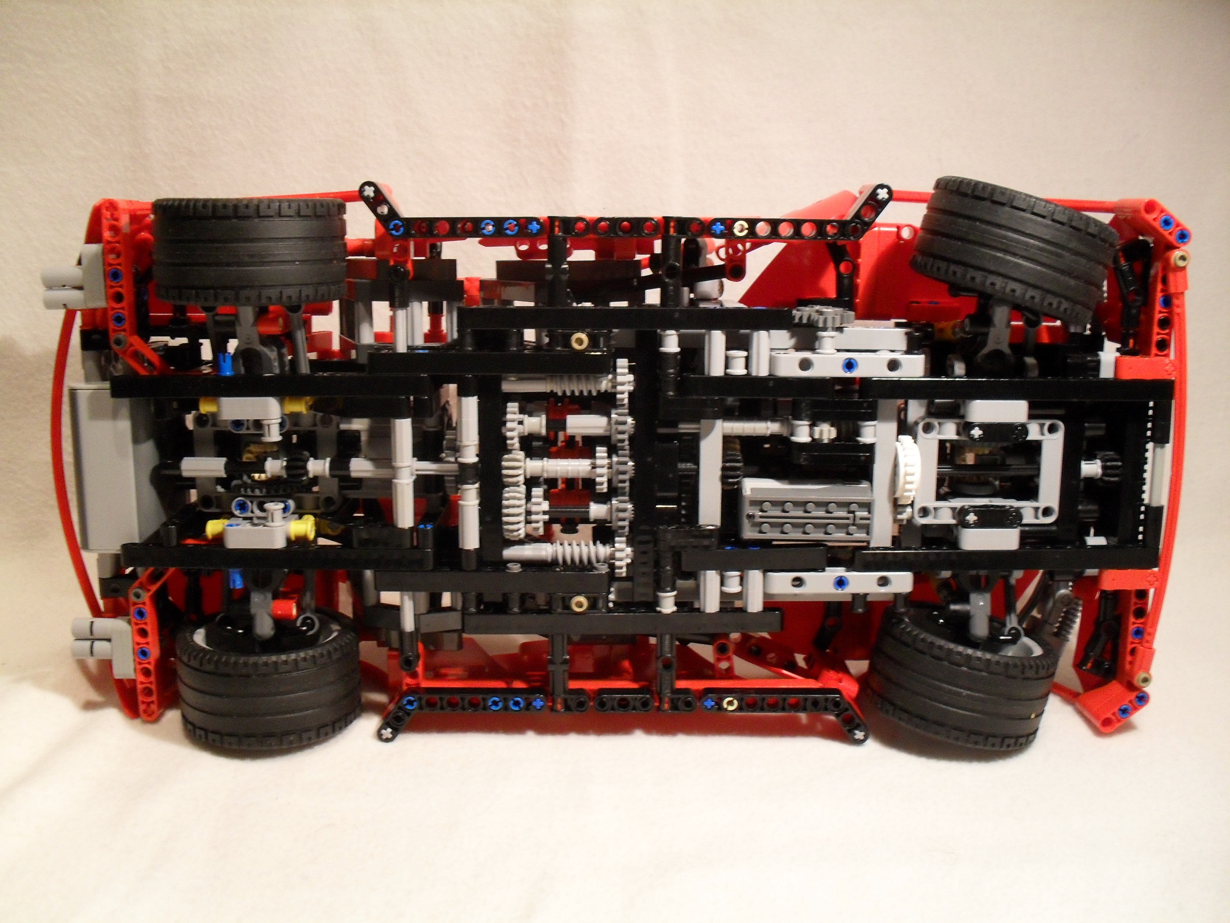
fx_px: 1244
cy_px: 462
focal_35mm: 35
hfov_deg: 52.6
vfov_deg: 40.7
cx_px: 615
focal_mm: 6.3
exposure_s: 1/15
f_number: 3.2
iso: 200
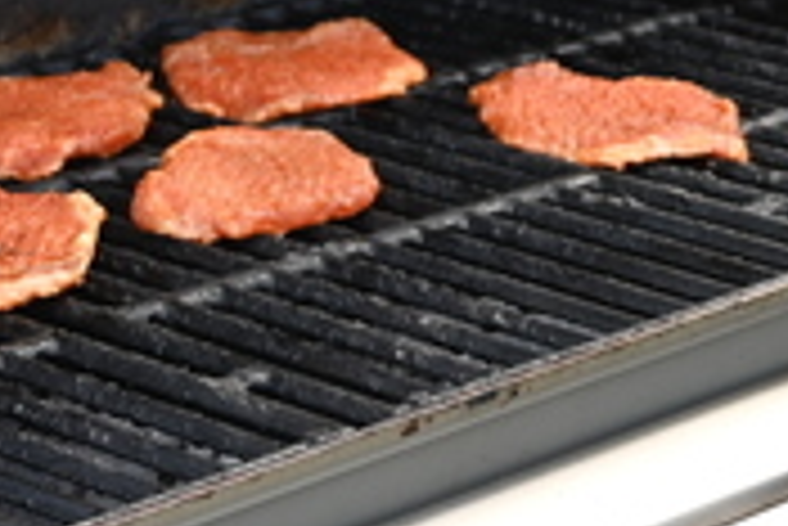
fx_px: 3965
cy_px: -344
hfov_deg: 11.2
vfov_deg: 7.4
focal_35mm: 181
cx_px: 883
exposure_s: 1/250
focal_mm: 31
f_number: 4
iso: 360
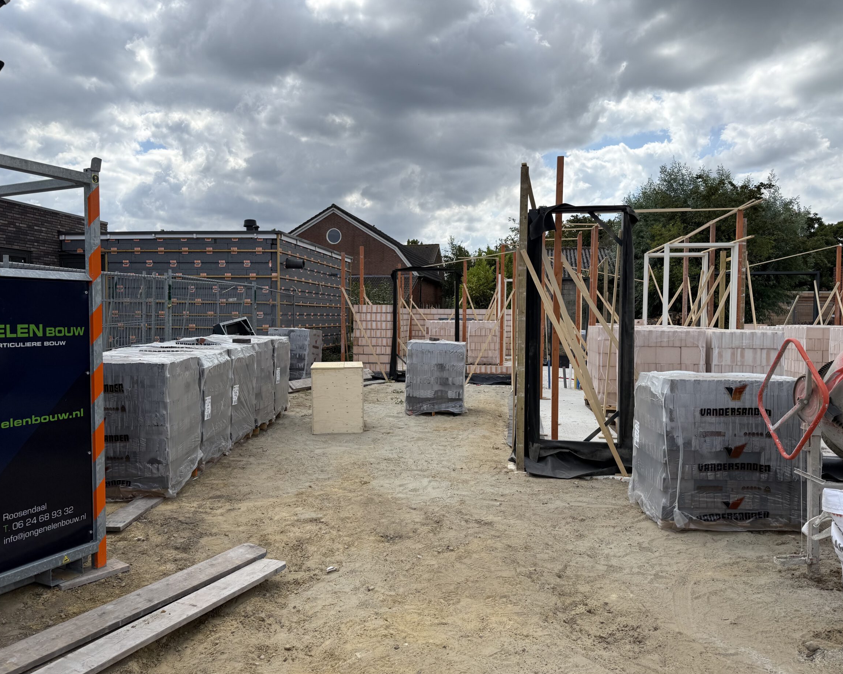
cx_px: 418
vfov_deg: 54.9
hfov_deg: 66.0
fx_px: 649
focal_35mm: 26
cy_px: 347
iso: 80
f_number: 1.78
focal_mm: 6.76
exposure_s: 1/4405
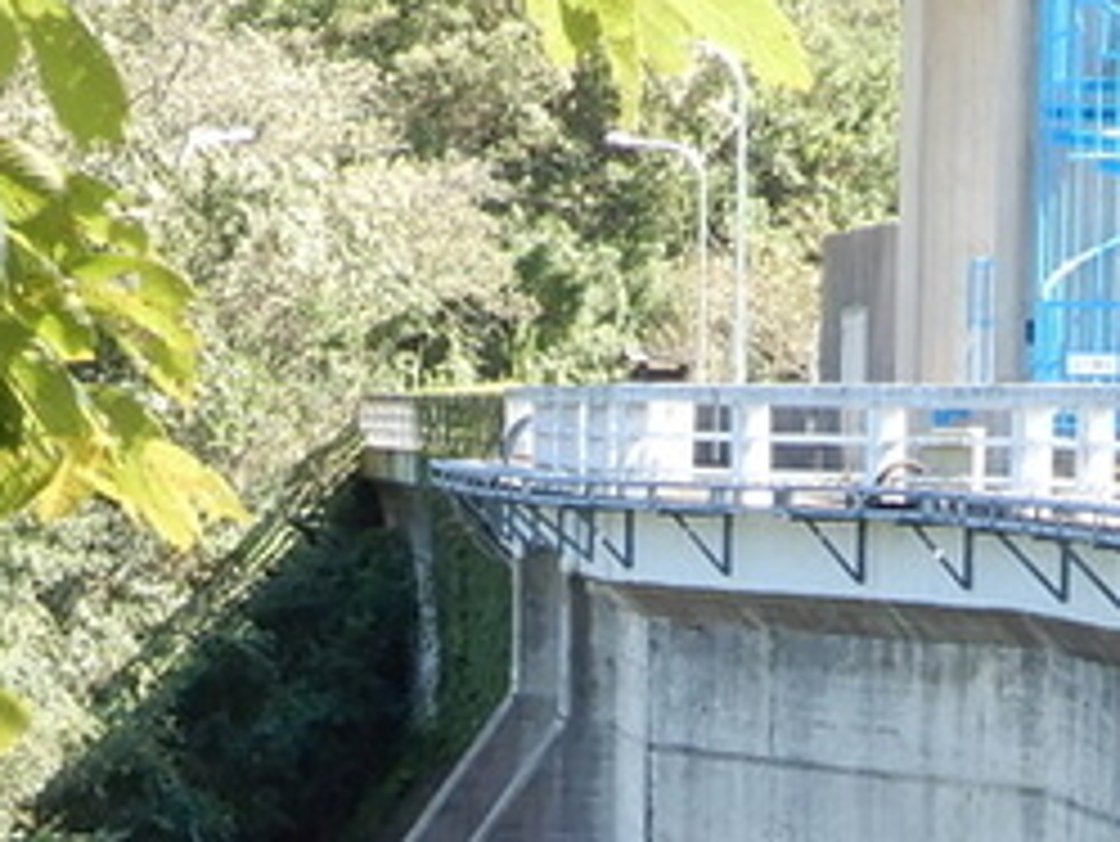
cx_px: 634
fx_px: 5924
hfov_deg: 10.8
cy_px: 1180
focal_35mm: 183
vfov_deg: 8.0
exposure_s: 1/80
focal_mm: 6.8
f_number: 5
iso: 80
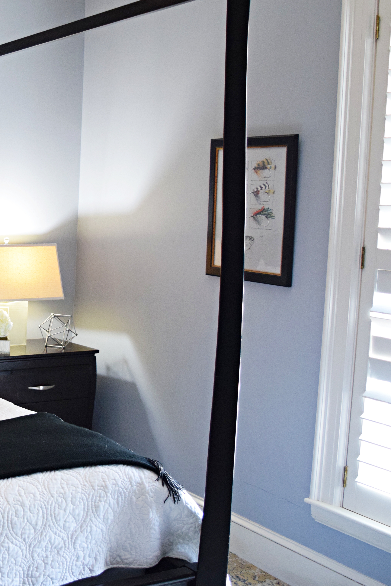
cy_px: 297
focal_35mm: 53
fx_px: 860
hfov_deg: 23.8
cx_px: -55
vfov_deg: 37.7
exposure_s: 1/40
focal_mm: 23
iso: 2000
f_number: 3.8
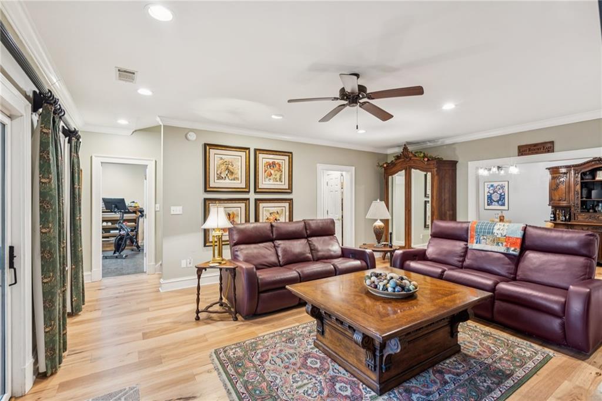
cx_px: 301
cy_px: 200
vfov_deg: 73.7
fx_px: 267
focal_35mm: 16
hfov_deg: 96.8
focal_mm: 16
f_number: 5.6
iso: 400
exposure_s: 1/10
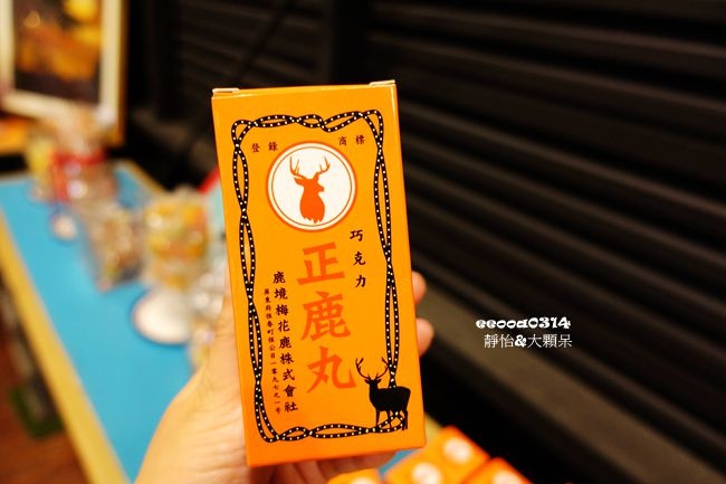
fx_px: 484
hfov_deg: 73.8
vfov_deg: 53.1
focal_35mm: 24
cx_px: 363
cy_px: 242
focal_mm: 8.8
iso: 400
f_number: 1.8
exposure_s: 1/30
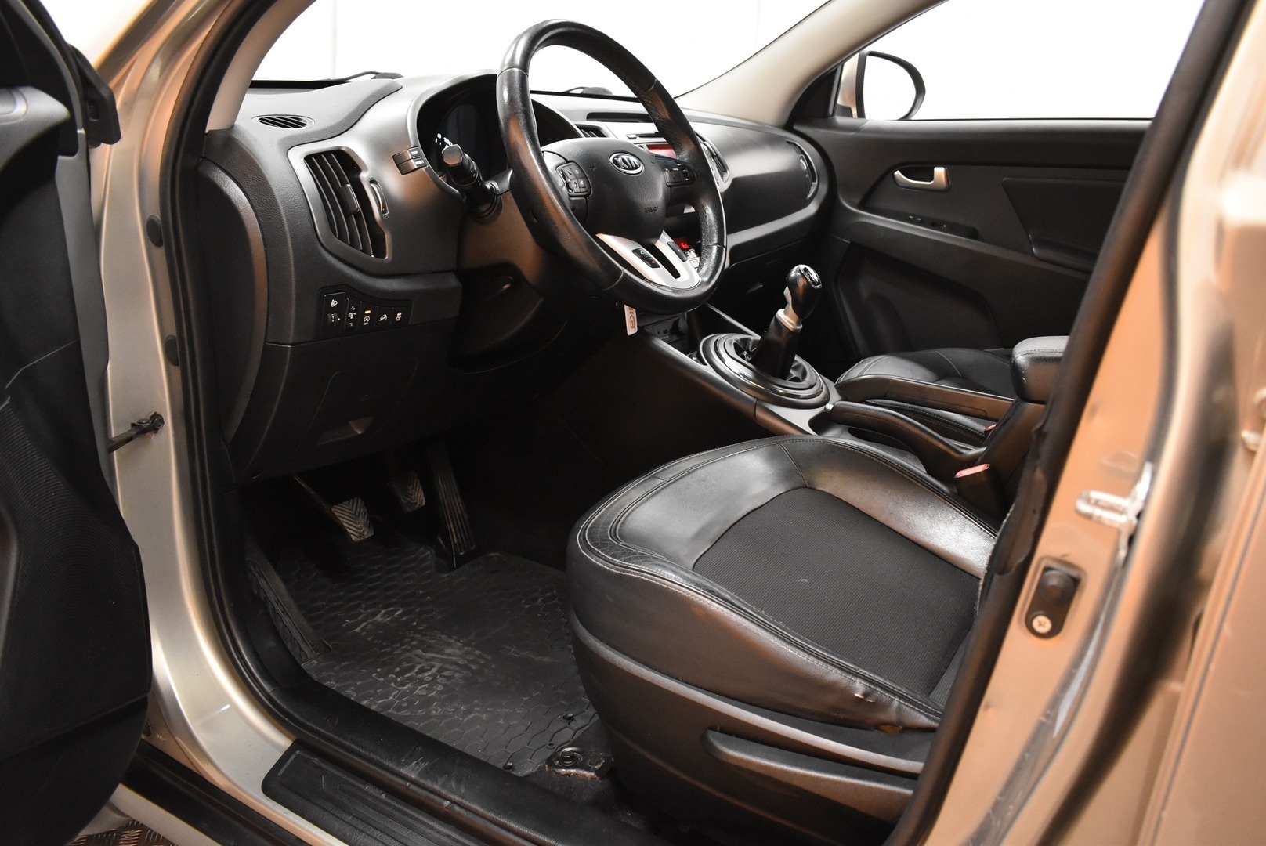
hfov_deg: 67.3
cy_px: 423
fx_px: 950
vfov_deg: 48.0
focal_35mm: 27
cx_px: 633
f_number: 4
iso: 3200
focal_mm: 18
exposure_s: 1/60
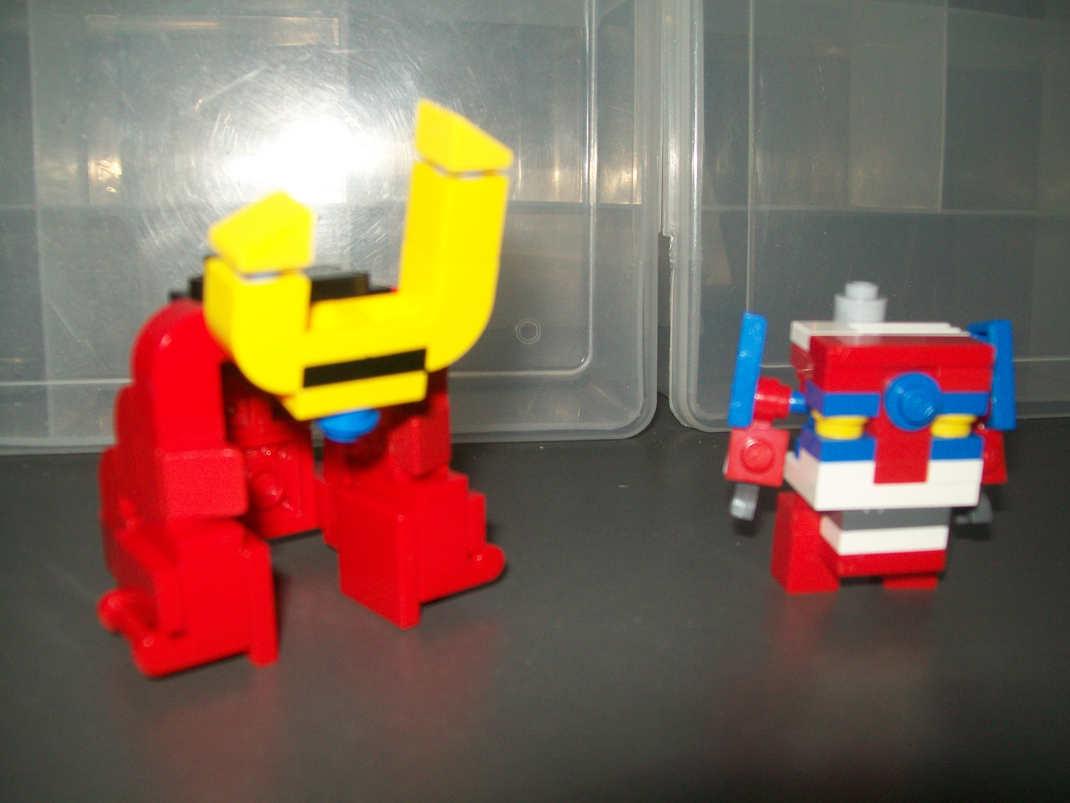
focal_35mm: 36
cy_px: 402
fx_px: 1113
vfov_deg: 39.7
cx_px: 535
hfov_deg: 51.4
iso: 64
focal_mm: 6
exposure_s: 1/60
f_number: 2.7
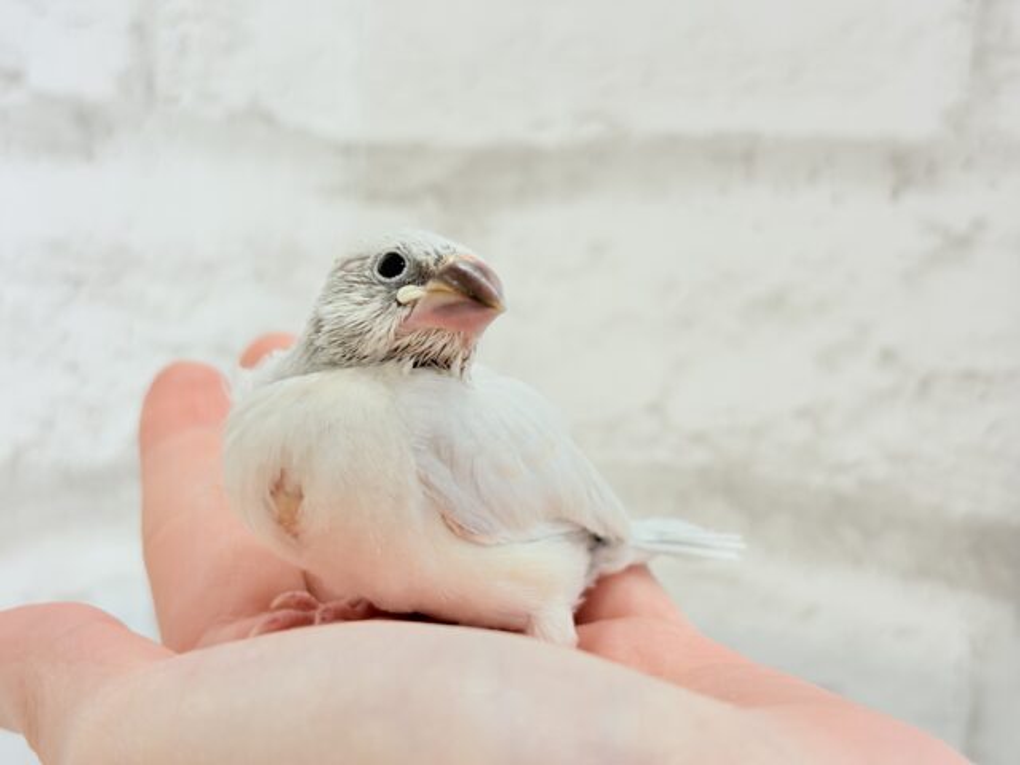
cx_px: 510
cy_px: 382
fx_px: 1532
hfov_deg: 36.8
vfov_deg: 28.0
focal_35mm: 52
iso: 40
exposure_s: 1/50
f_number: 1.6
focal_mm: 5.96
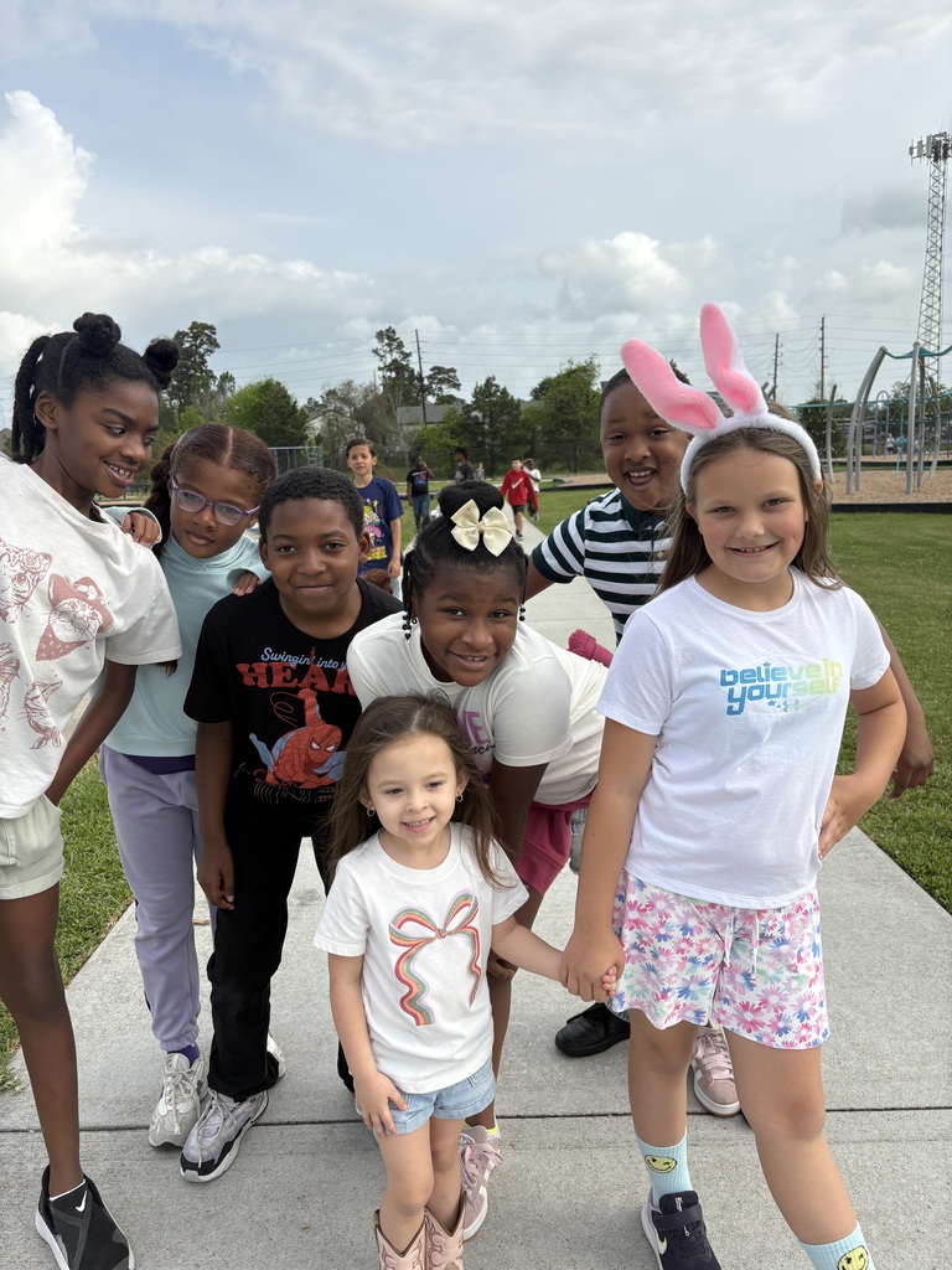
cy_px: 635
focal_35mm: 26
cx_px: 476
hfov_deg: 53.1
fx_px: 953
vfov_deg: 67.3
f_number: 1.6
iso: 50
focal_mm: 5.96
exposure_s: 1/1799
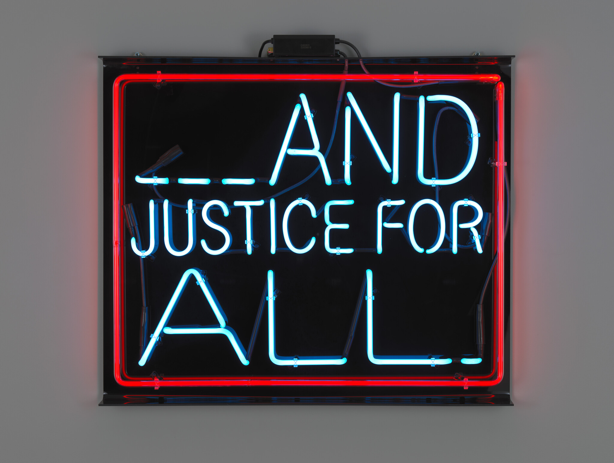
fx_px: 1368
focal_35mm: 77
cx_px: 307
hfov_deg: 25.3
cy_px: 232
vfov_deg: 19.2
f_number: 13
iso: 64
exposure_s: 1/6
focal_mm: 120
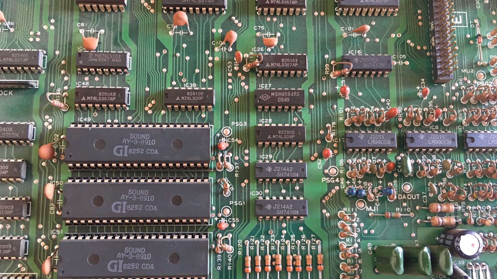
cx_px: 248
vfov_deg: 36.6
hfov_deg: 61.0
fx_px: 422
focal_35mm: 32
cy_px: 166
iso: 200
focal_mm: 4.15
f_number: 2.2
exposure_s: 1/20
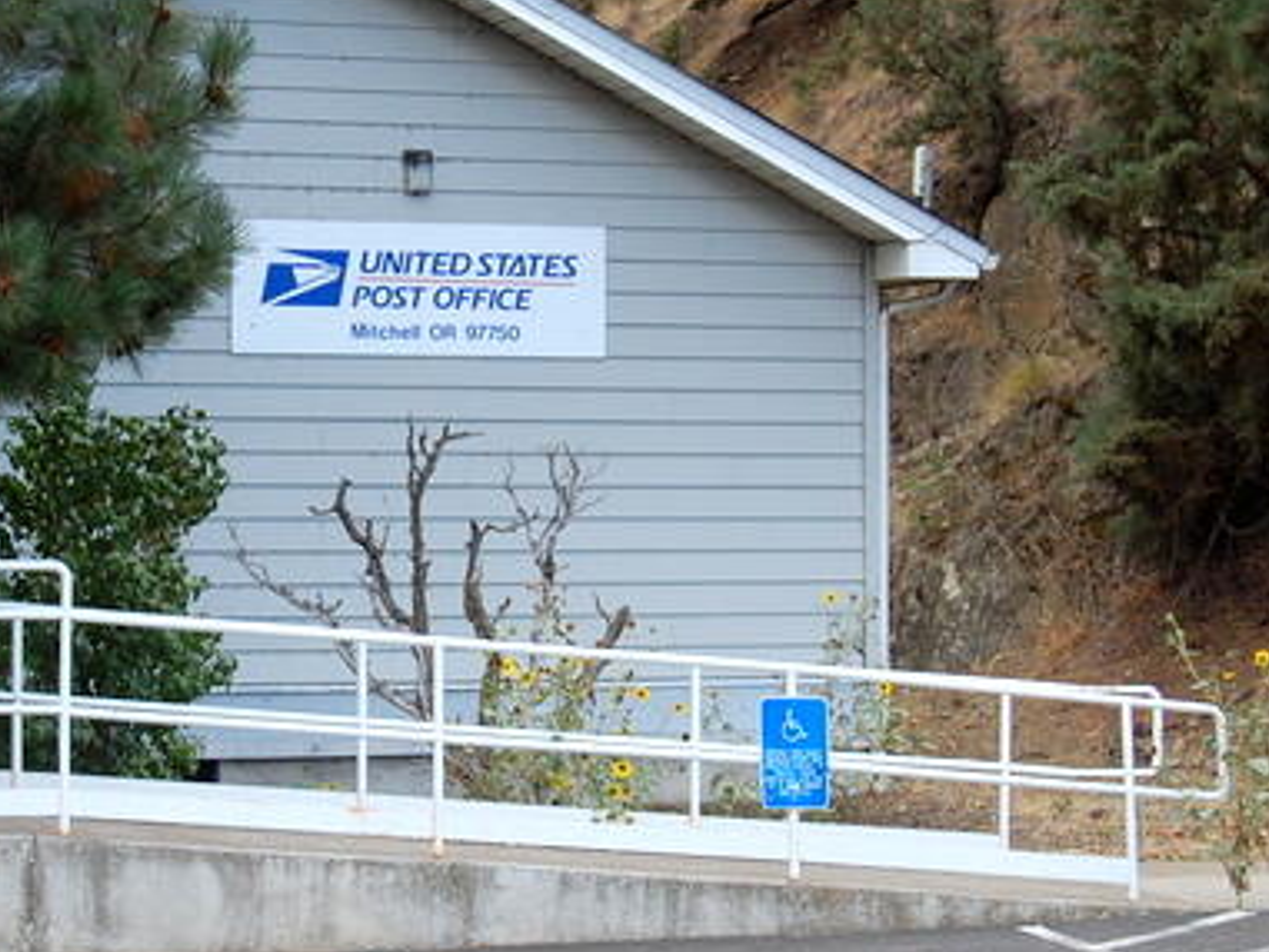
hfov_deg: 17.1
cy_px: 496
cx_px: 383
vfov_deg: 12.9
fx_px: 4217
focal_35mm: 115
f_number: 7.1
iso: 200
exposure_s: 1/200
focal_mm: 38
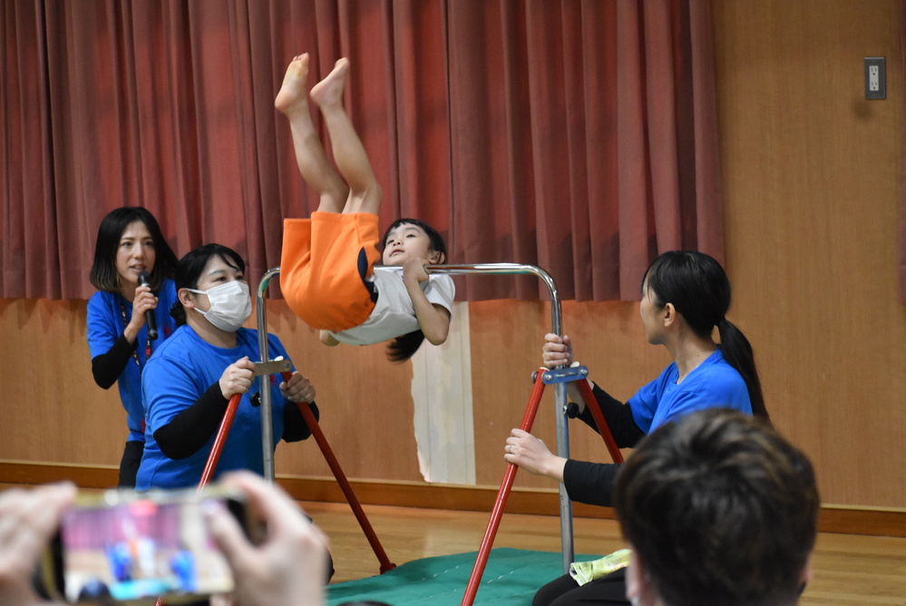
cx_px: 453
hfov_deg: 16.6
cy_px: 303
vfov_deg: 11.2
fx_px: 3098
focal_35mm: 123
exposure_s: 1/200
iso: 4000
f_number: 4.8
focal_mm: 82
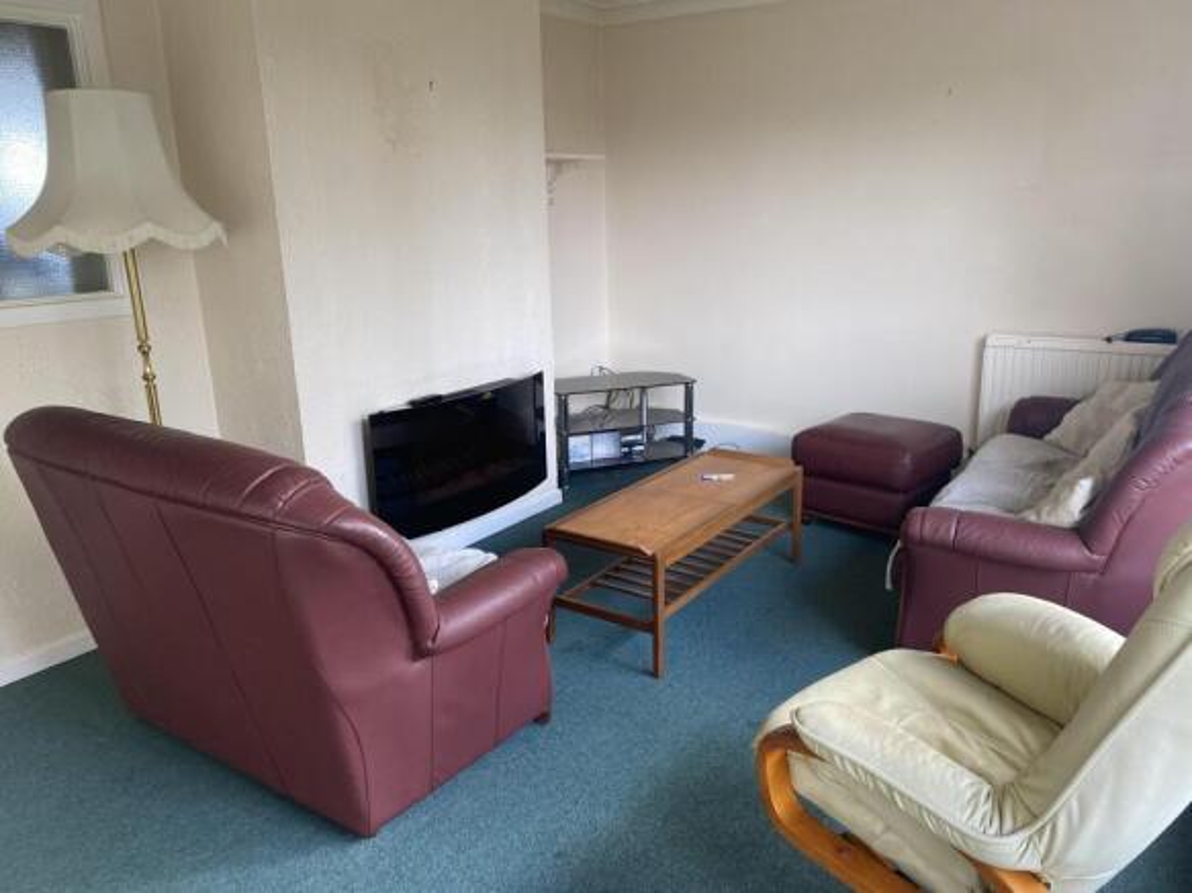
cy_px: 446
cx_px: 596
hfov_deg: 67.3
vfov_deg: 53.0
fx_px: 895
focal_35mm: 26
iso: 100
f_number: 1.8
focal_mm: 4.25
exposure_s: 1/122
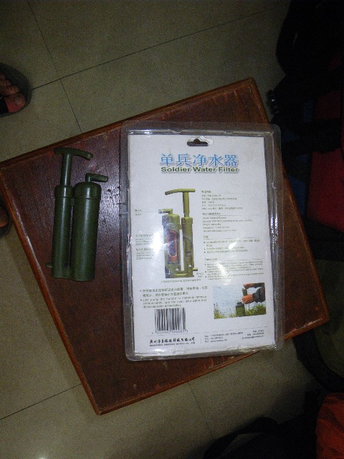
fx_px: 371
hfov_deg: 49.7
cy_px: 230
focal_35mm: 28
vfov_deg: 63.4
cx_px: 172
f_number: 3.5
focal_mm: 5
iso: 400
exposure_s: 1/50
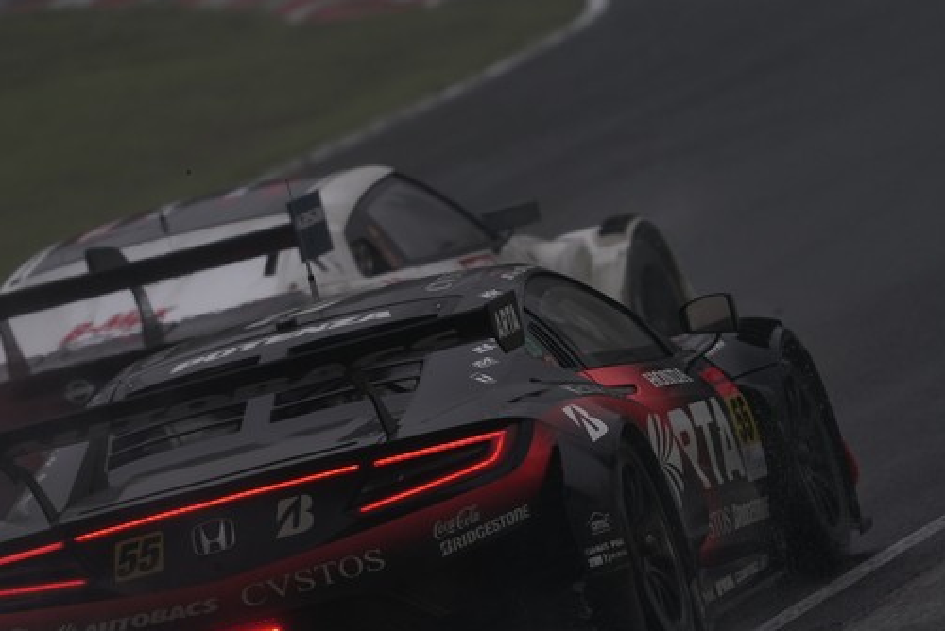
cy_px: 436
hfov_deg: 2.8
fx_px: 19120
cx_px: 346
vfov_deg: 1.9
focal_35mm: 728
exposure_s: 1/400
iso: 800
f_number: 6.3
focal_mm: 506
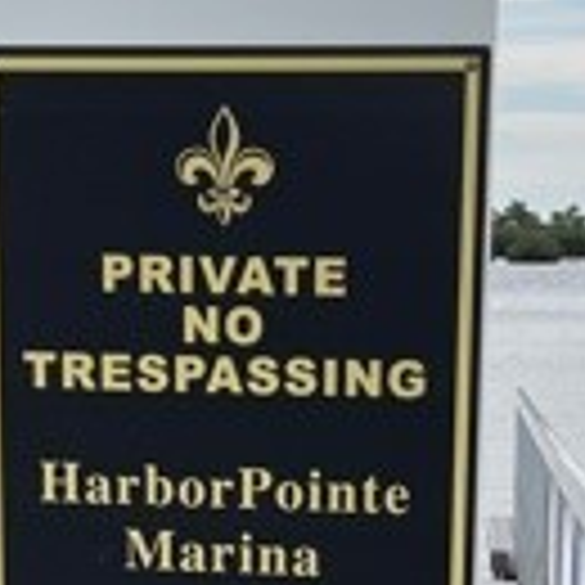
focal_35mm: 113
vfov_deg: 15.0
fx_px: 2161
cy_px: 680
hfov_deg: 15.4
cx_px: 266
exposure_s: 1/1575
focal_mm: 4.2
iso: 32
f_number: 1.6
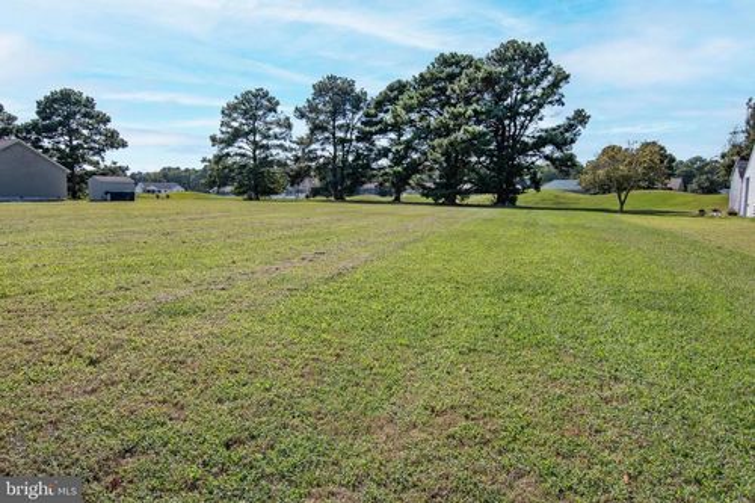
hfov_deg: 71.5
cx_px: 378
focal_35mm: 25
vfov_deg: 51.3
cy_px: 252
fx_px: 524
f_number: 13
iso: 200
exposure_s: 1/400
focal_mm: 17
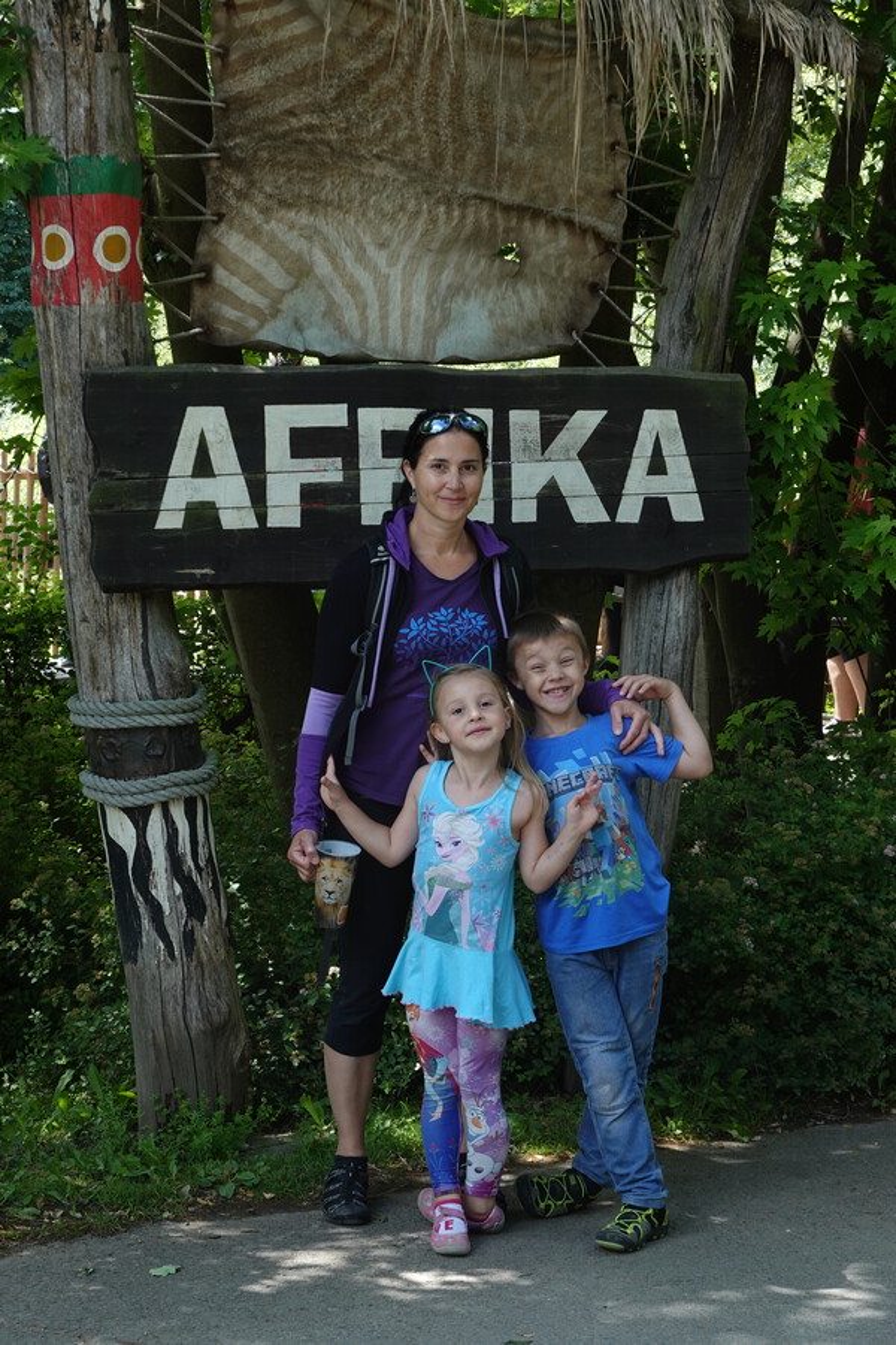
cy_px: 672
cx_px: 448
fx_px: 2912
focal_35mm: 78
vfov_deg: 26.0
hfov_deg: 17.5
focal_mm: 28.54
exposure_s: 1/80
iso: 160
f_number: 6.3
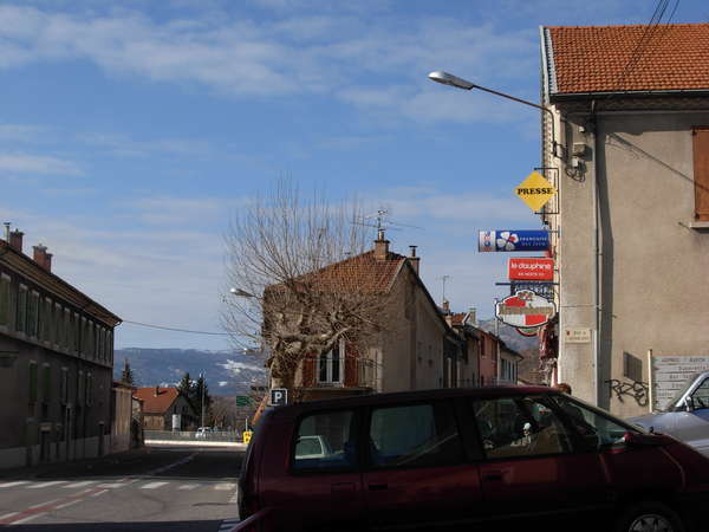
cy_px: 266
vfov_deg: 25.2
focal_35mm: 58
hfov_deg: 33.2
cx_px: 354
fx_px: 1188
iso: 79
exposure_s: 1/592
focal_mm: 9.5
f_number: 5.6
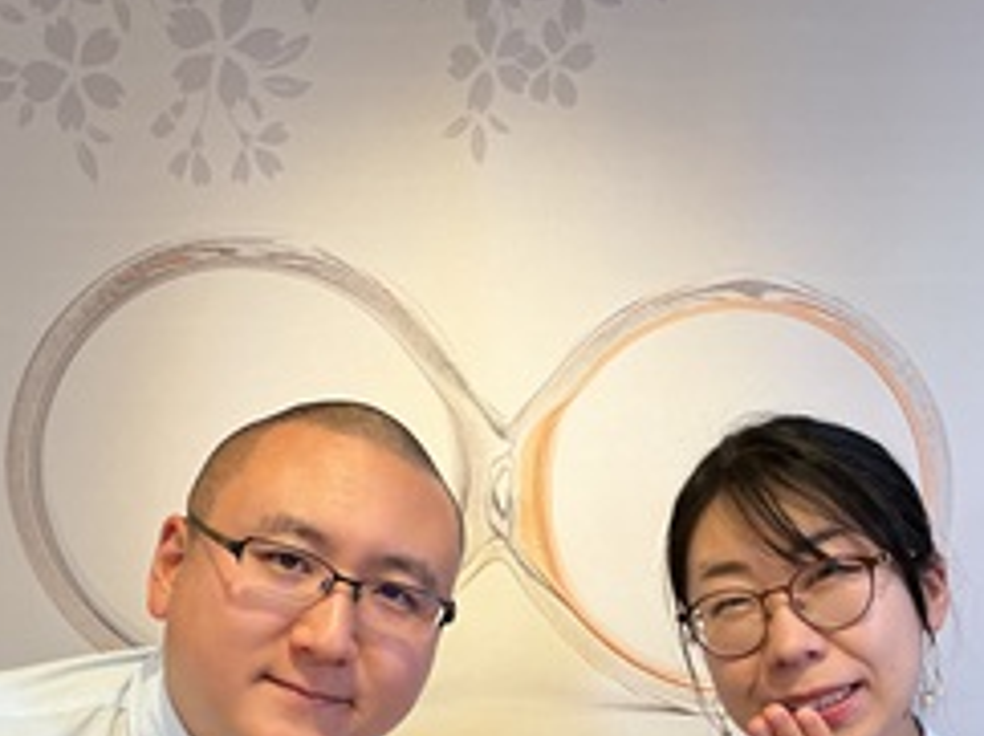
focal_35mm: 54
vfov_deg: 26.1
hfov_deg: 35.6
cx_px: 516
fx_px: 1533
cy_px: 665
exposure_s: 1/60
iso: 40
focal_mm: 3
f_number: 1.8
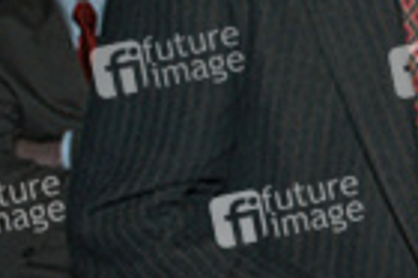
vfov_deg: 11.2
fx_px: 1345
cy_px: -161
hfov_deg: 16.9
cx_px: 506
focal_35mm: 116
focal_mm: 24
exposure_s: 1/160
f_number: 16
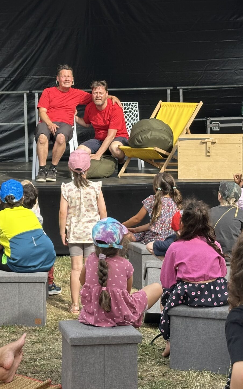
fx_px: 953
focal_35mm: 90
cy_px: 143
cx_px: 48
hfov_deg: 14.4
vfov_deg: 23.0
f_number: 1.78
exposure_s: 1/944
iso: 64
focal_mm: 6.86
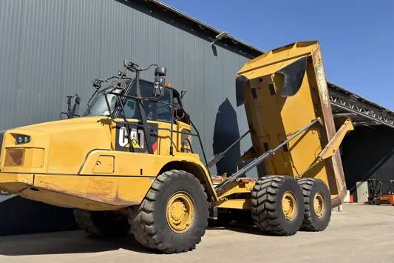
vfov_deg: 43.6
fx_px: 328
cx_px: 167
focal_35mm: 30
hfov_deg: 61.6
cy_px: 139
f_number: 1.78
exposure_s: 1/3717
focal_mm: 6.76
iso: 64
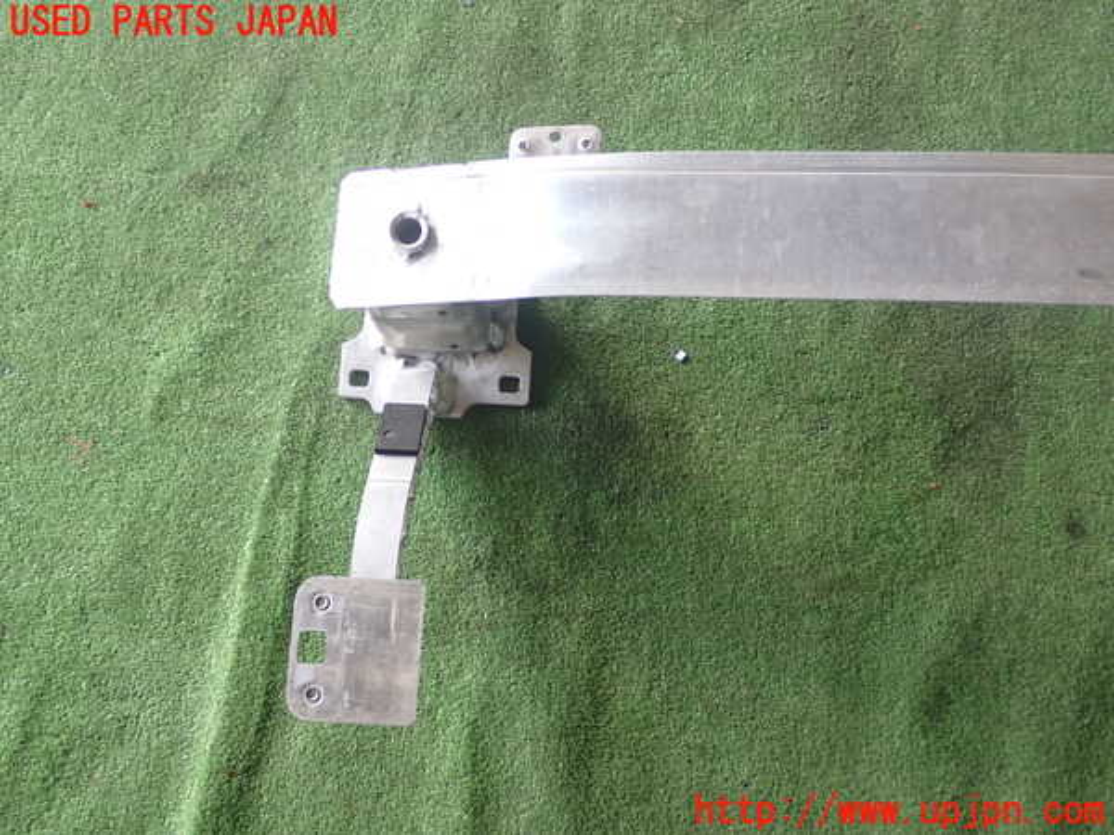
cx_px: 557
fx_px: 1416
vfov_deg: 32.9
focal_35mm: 44
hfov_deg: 42.9
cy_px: 418
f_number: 2.9
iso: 200
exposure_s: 1/80
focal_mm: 7.84
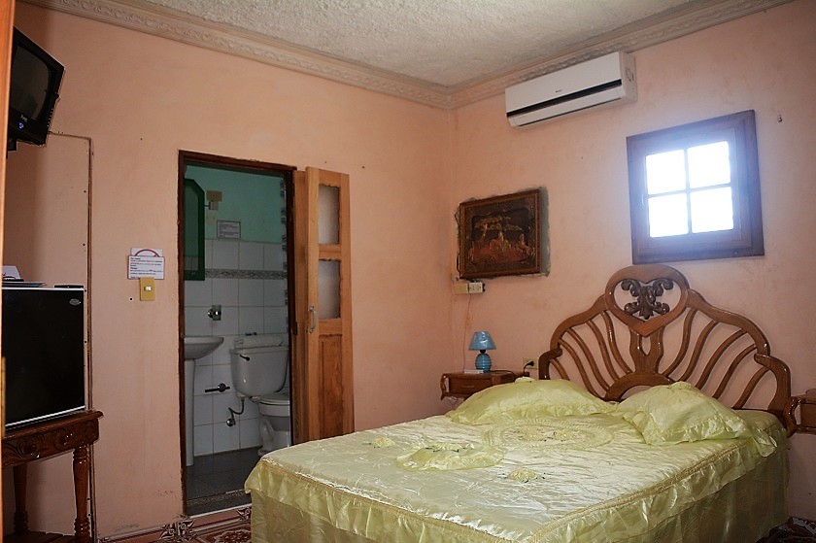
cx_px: 408
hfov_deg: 67.4
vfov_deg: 47.9
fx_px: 612
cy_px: 272
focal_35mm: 27
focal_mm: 18
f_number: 3.5
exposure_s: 1/60
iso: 400
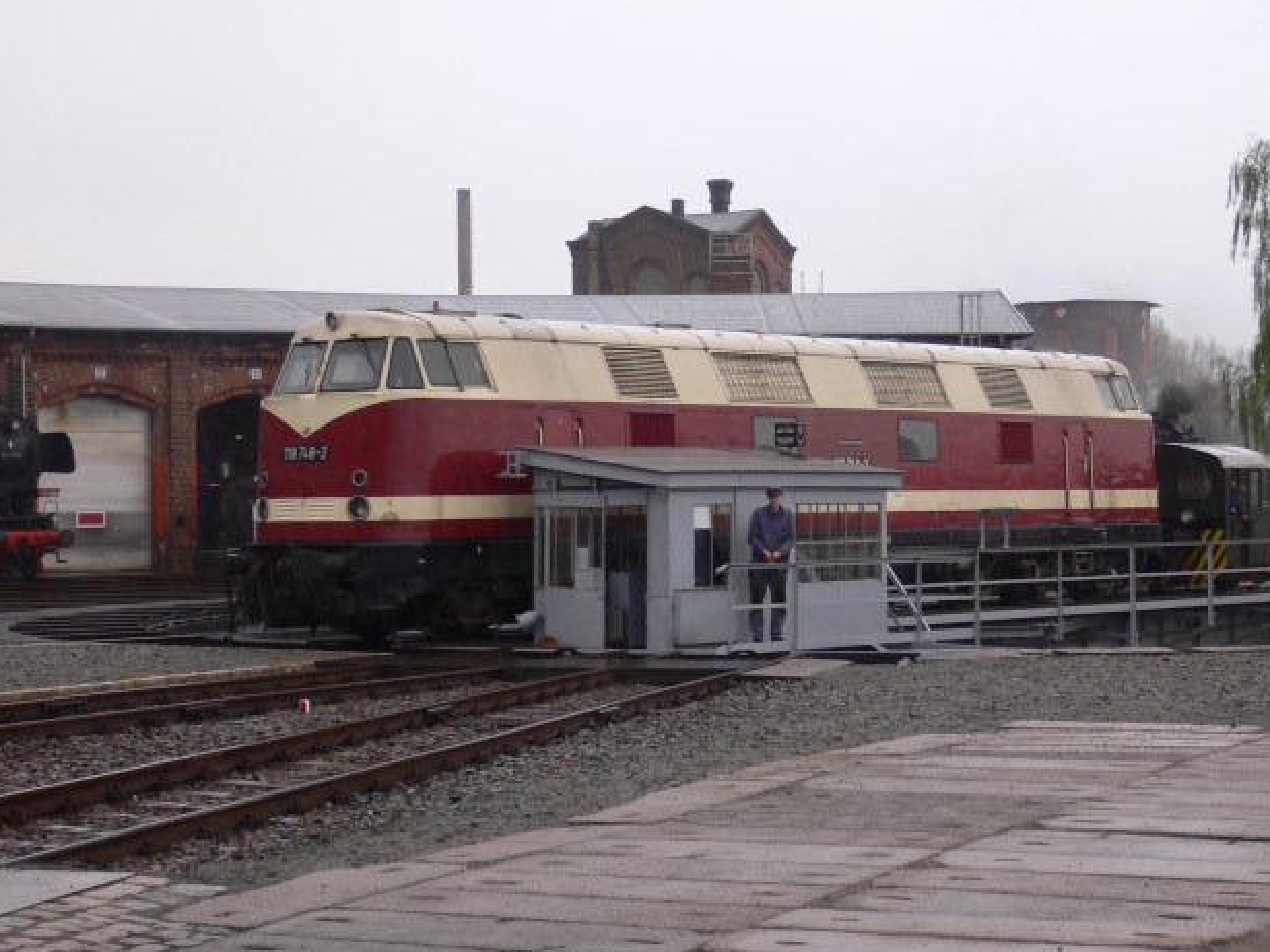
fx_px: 2752
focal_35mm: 75
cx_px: 709
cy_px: 463
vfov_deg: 19.6
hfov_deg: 26.0
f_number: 4
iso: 100
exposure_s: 1/80
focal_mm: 11
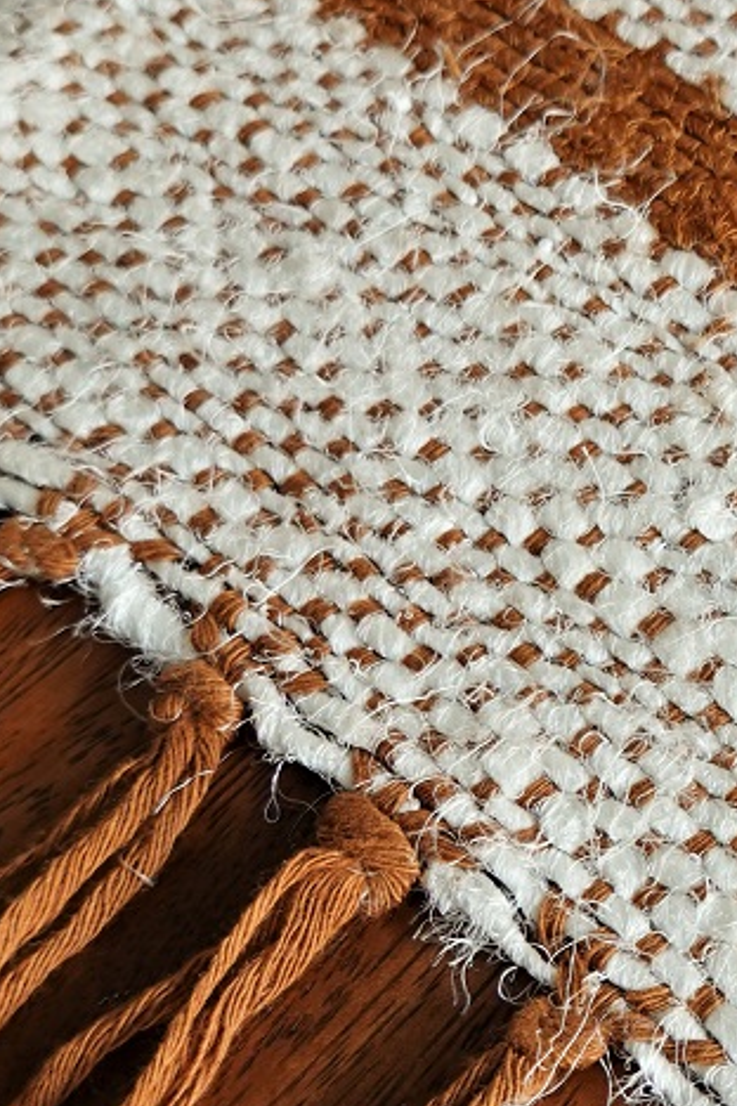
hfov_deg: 16.1
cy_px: 570
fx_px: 2364
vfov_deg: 26.3
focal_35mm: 77
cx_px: 1131
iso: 100
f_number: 2.8
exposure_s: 1/40
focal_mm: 9
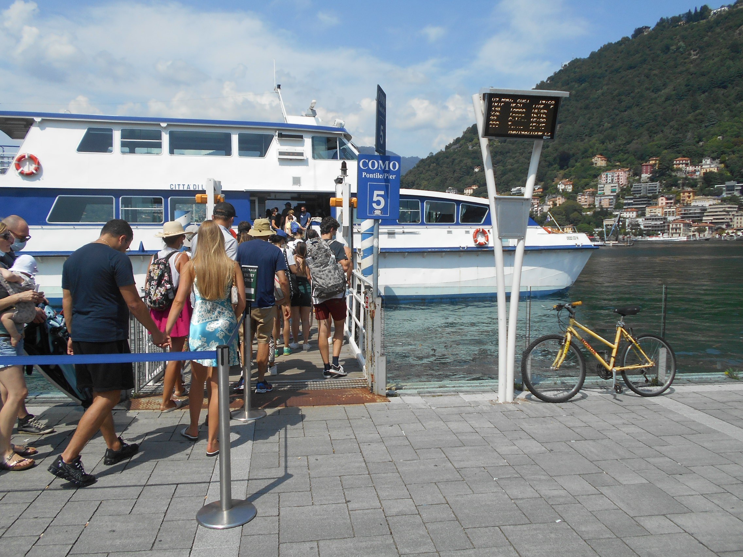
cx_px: 372
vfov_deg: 53.1
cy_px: 278
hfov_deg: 67.3
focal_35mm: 26
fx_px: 558
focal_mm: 4.6
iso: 80
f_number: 3.2
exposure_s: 1/1600
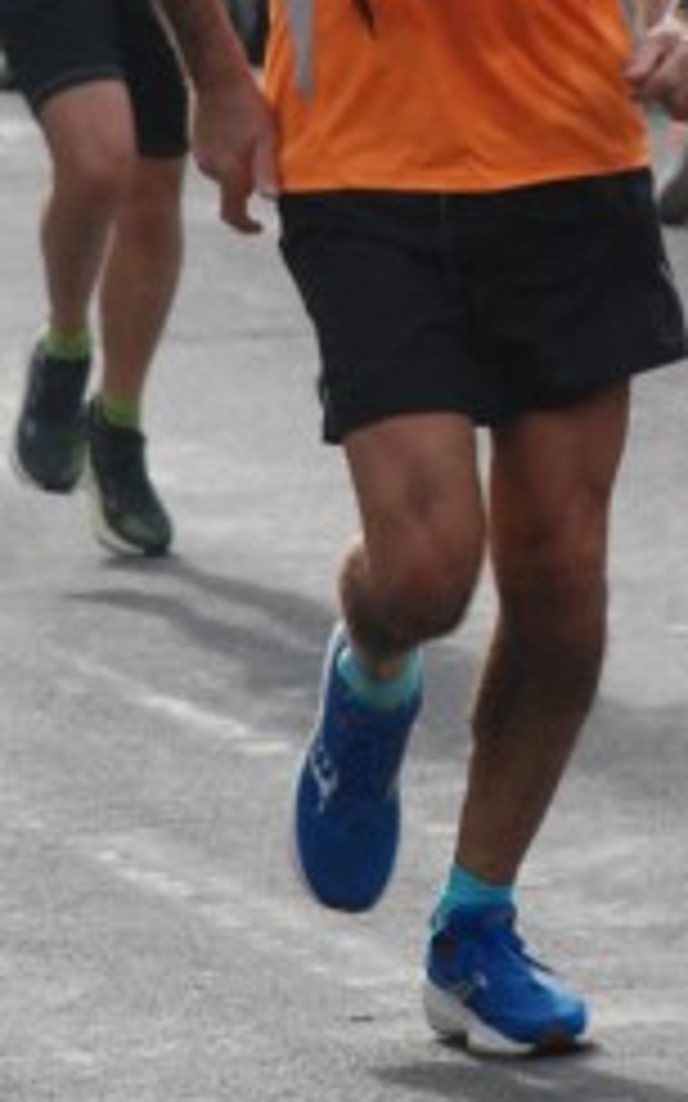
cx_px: 582
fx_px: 7895
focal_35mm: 263
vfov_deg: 8.0
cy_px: 58
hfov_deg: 5.0
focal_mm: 70
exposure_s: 1/1000
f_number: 5.6
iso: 1000
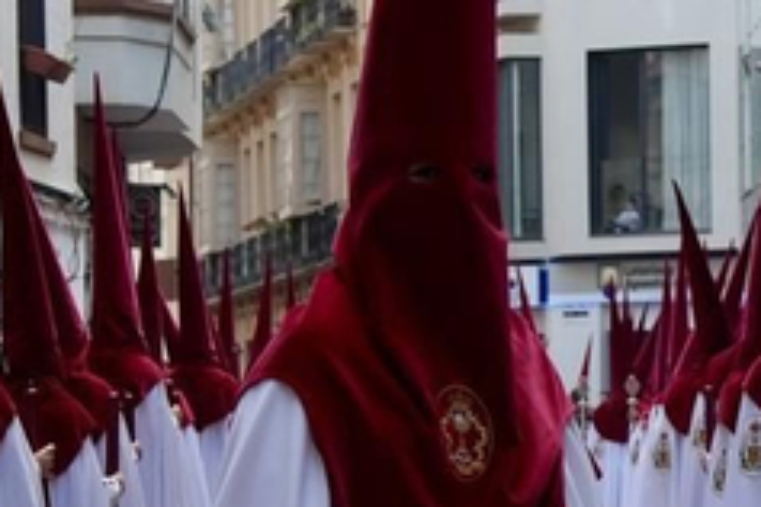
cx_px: 684
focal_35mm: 236
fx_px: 4988
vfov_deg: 5.8
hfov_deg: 8.7
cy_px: 667
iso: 200
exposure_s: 1/320
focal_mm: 35
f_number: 4
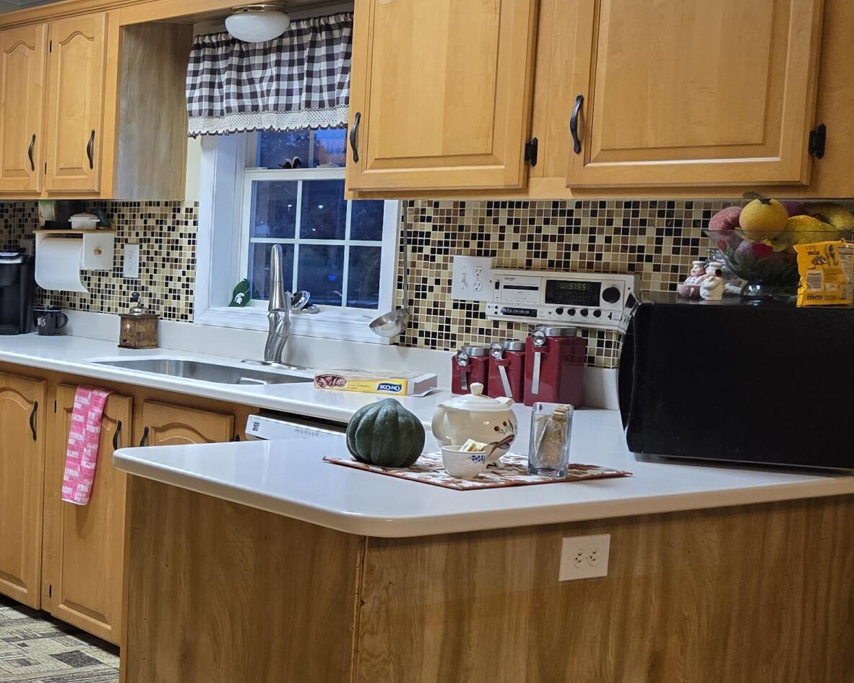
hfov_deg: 28.0
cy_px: 343
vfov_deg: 26.7
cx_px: -223
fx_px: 1440
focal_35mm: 57
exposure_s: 1/120
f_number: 1.7
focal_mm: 6.3
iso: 250
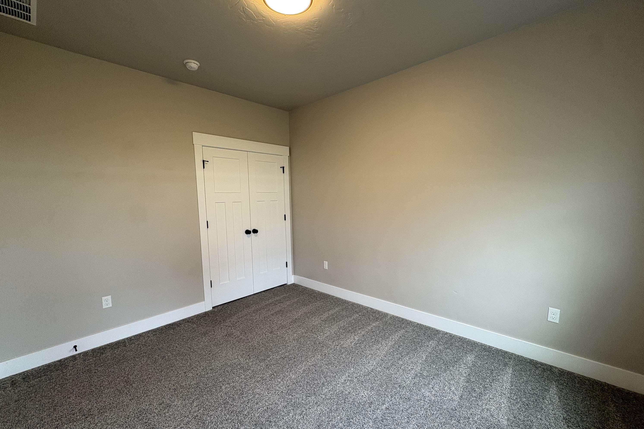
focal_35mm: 15
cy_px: 220
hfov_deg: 100.4
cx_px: 328
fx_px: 268
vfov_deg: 77.3
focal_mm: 2.22
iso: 160
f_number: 2.2
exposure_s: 1/60
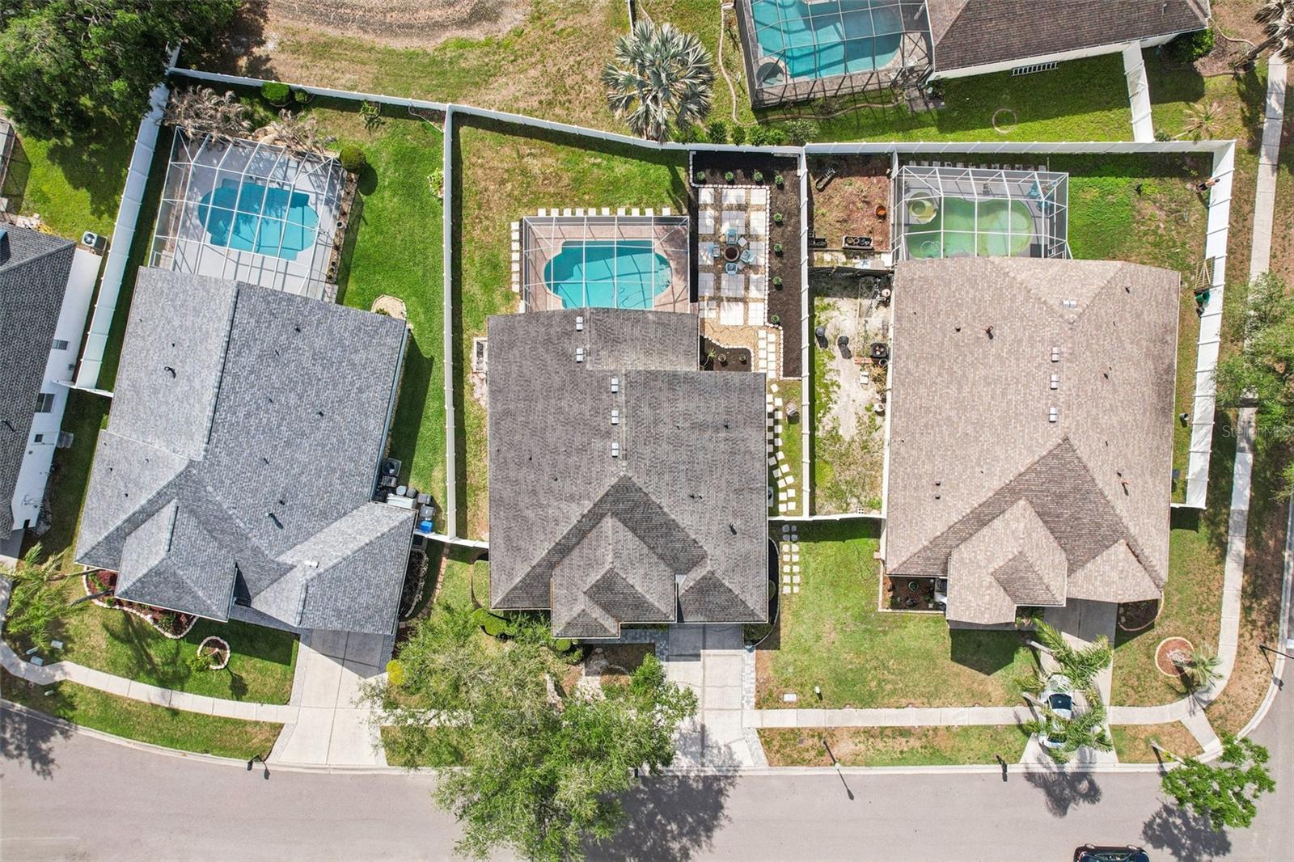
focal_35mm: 22
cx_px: 647
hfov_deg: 78.6
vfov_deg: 57.2
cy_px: 431
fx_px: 791
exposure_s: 1/1500
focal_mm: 8.4
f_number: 2.8
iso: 120
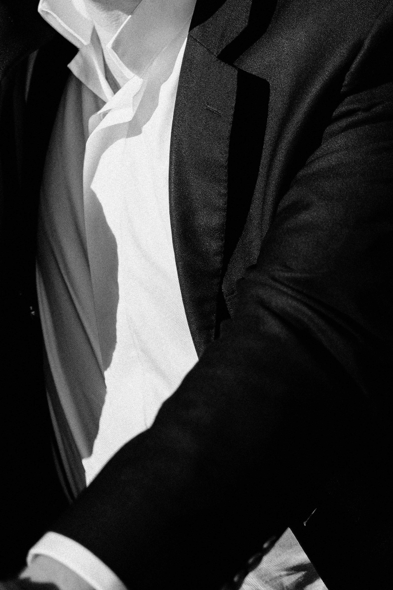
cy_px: 62
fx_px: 2489
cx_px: 119
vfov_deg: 13.4
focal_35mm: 152
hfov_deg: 9.0
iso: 400
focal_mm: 65
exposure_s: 1/10000
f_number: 2.8
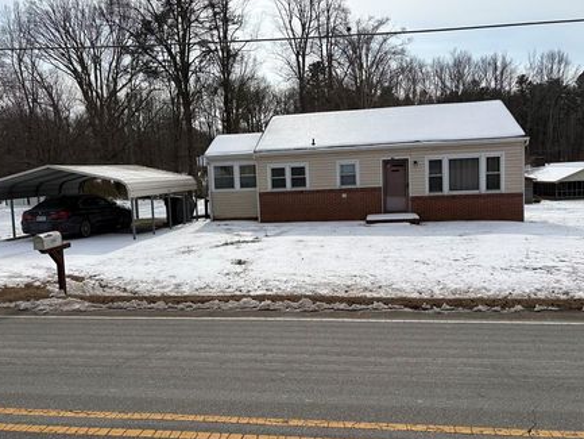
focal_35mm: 30
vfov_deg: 46.8
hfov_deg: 59.9
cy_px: 209
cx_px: 276
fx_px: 506
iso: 50
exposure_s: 1/8850
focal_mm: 5.96
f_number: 1.6
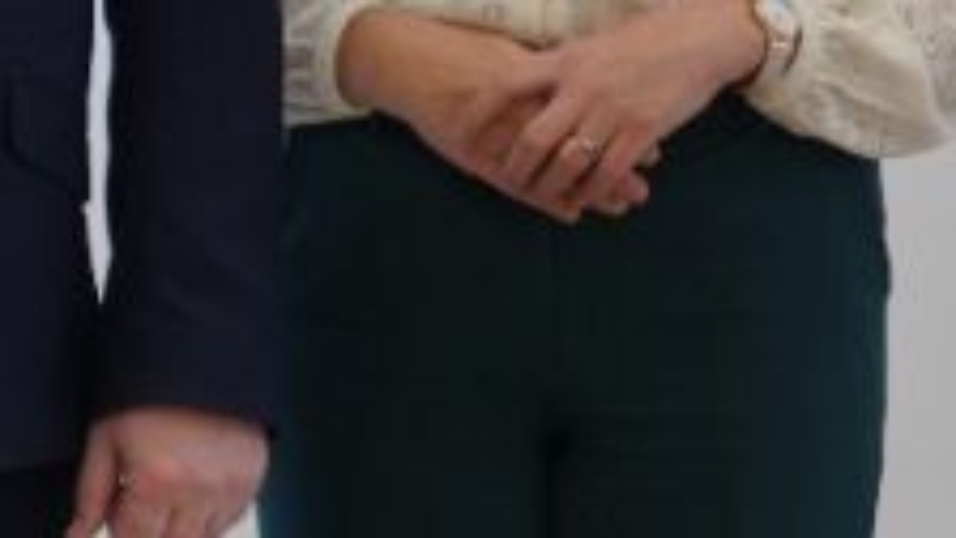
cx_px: -1289
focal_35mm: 231
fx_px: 5856
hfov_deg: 8.6
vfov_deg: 5.2
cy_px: 617
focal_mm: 38
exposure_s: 1/125
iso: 1250
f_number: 4
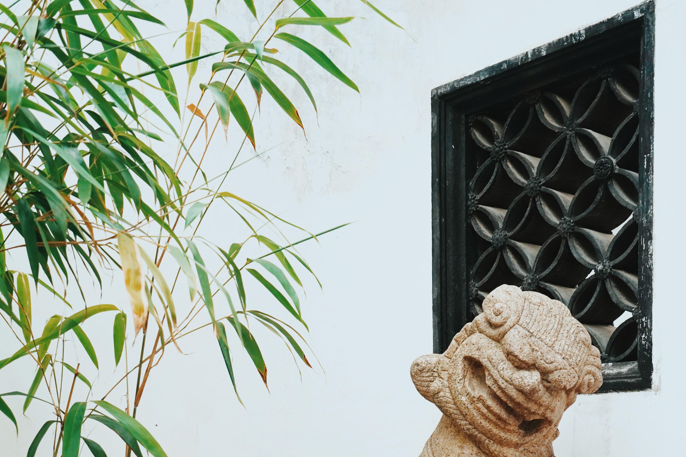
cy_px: 485
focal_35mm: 53
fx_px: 1010
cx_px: 346
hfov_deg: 37.5
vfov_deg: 24.1
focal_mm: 35
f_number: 5.6
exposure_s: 1/833
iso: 640
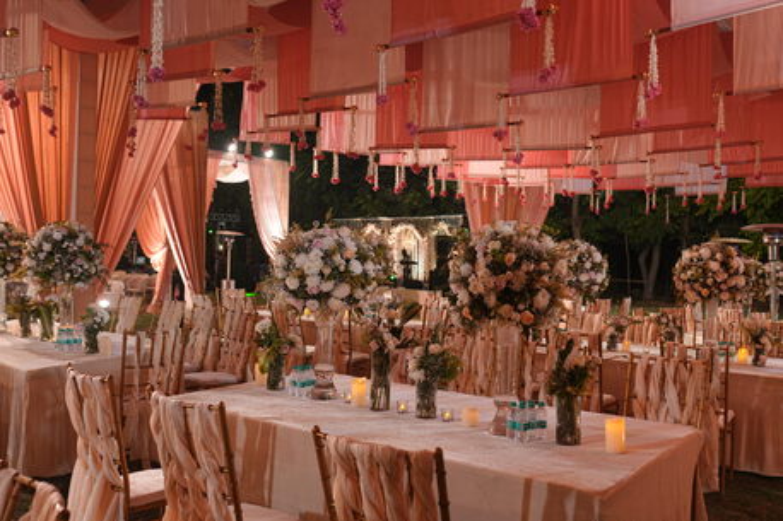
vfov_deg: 37.8
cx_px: 392
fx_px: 761
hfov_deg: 54.5
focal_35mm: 35
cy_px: 260
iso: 200
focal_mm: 35
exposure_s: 1/10
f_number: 4
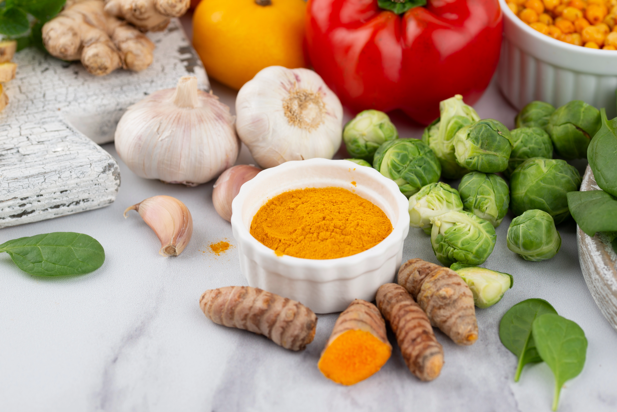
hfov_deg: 19.4
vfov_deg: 13.1
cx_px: 308
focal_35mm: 105
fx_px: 1800
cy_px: 206
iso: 100
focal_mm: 105
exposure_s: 1/100
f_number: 9
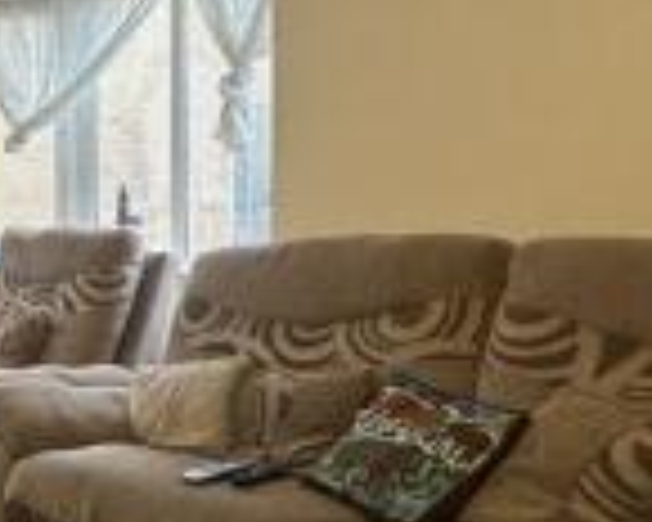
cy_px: 259
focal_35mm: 55
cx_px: -196
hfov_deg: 28.2
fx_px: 1061
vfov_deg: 27.6
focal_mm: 2.22
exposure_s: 1/50
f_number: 2.2
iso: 160
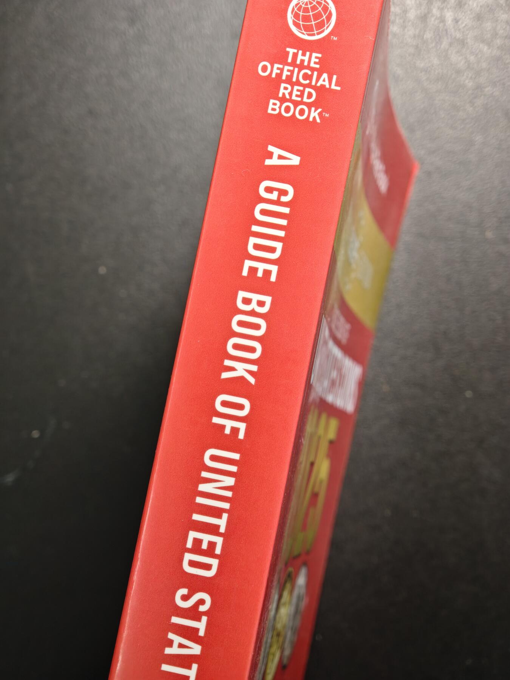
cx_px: 255
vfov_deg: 32.2
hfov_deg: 24.4
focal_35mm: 60
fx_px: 1179
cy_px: 340
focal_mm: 9
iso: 800
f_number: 2
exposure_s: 1/97
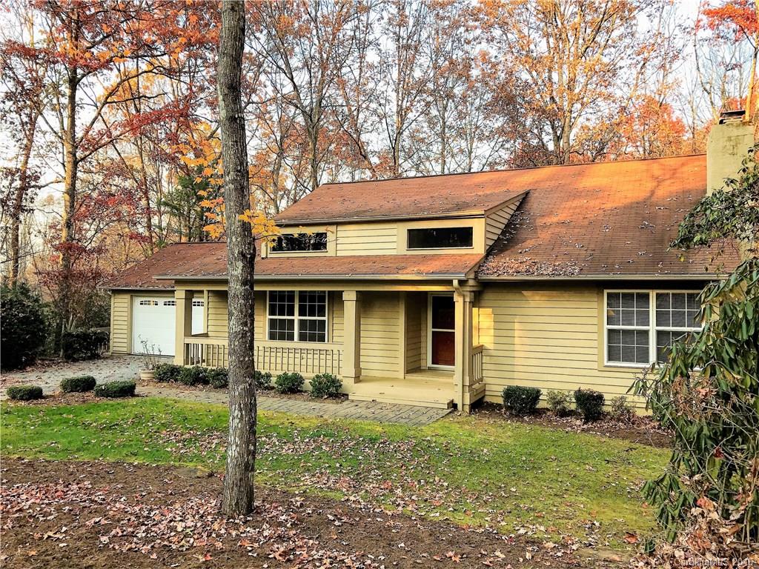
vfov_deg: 49.7
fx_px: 614
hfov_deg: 63.4
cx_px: 380
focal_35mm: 28
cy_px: 284
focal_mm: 3.99
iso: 20
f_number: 1.8
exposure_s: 1/298
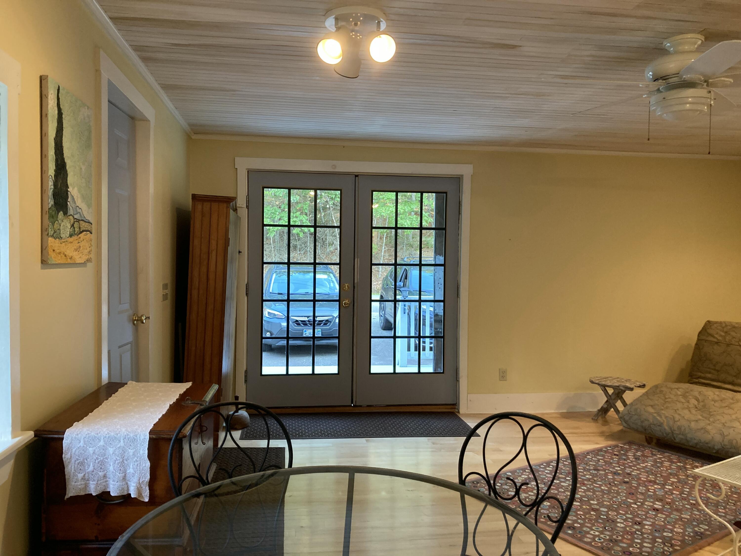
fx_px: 599
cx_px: 370
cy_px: 278
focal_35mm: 28
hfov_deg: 63.4
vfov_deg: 49.7
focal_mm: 3.99
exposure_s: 1/60
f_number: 1.8
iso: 200
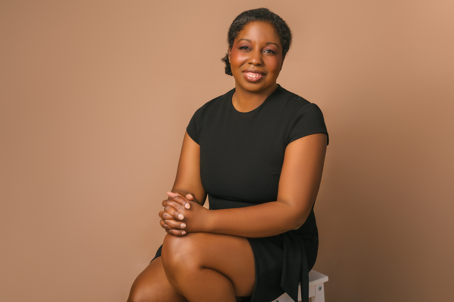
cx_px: 227
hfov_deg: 39.6
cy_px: 151
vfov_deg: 27.0
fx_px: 630
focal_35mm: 50
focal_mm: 50
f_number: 5.6
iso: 200
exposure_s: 1/160
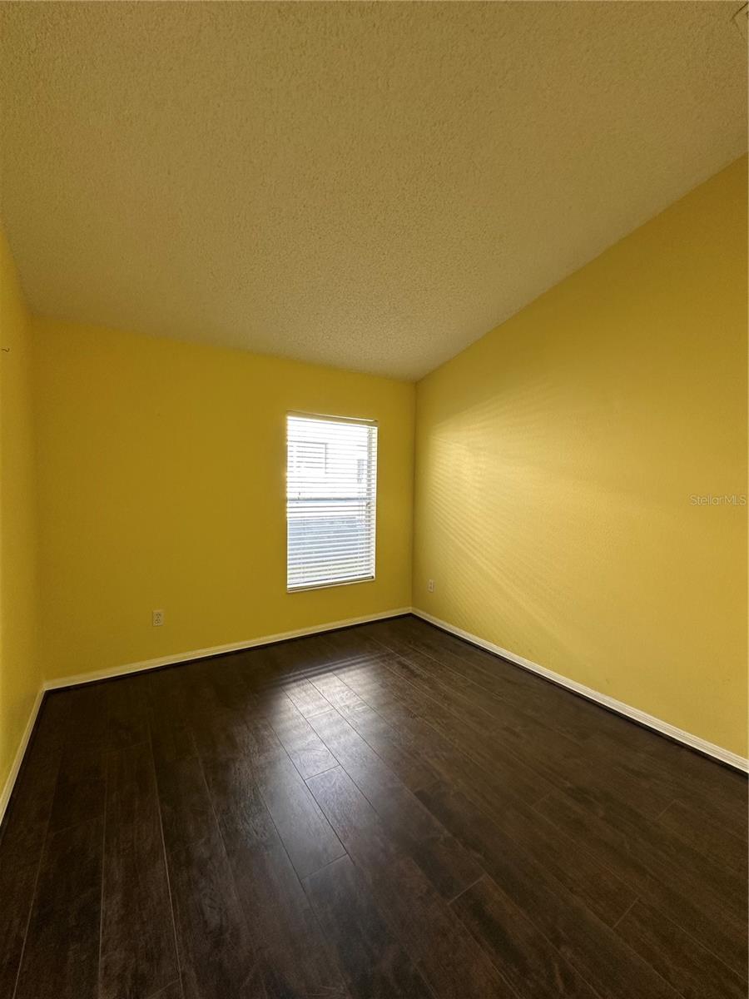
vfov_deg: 102.1
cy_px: 500
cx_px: 374
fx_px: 404
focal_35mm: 14
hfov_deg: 85.7
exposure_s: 1/99
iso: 125
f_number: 2.2
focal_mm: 2.22
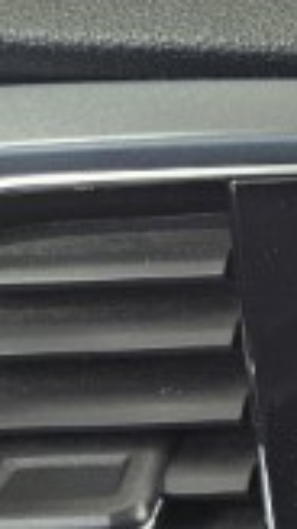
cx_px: 927
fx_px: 1375
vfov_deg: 20.4
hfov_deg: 9.4
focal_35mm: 98
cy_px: 635
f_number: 1.7
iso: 640
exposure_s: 1/50
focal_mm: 6.3
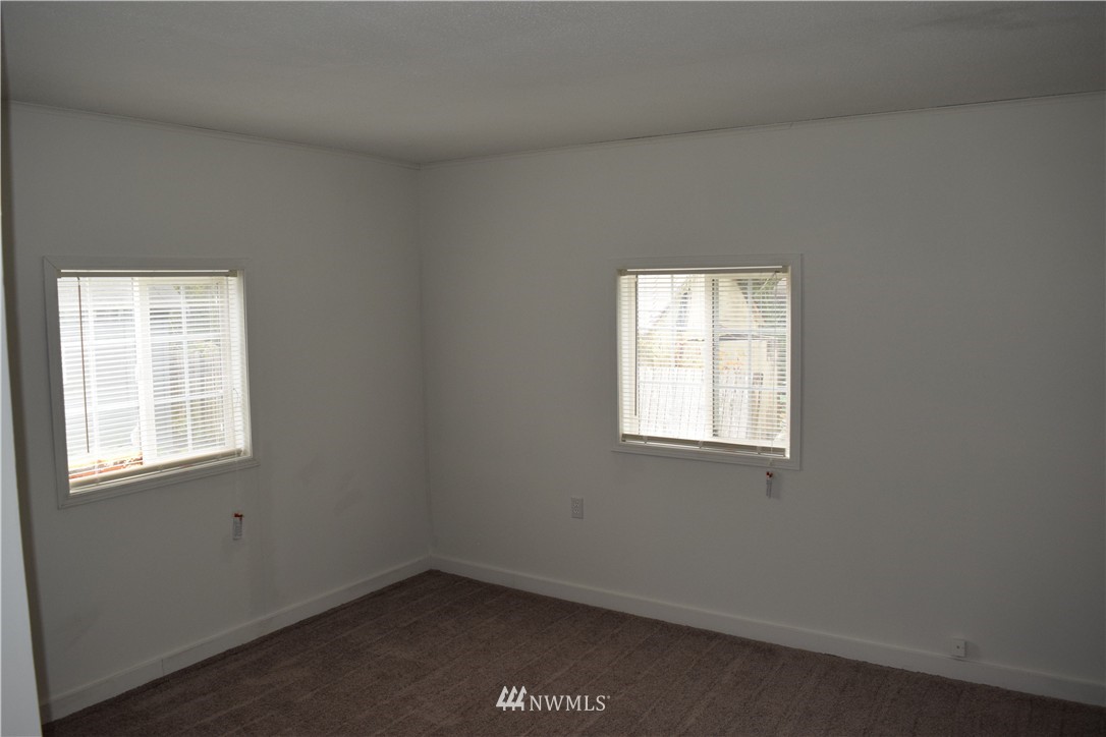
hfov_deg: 67.4
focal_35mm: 27
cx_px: 553
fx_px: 829
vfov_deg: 47.9
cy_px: 368
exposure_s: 1/125
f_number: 5.6
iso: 720
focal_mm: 18
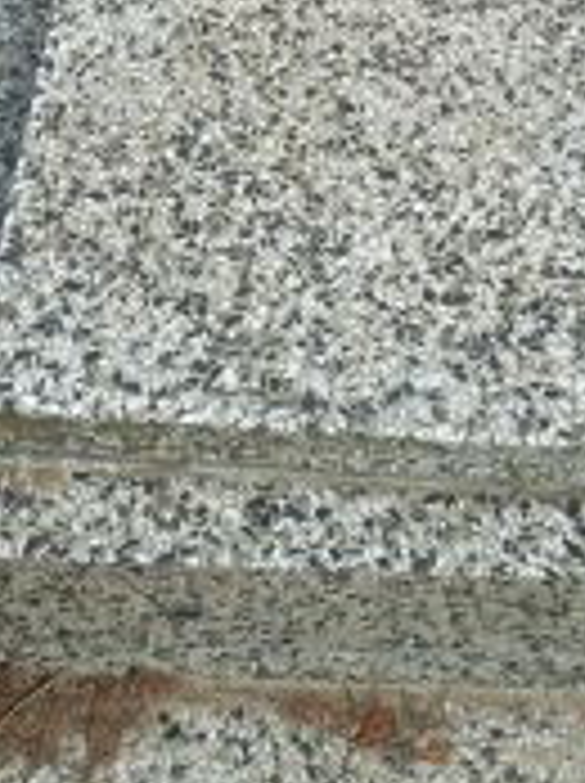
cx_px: 302
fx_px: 1559
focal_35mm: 69
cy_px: -243
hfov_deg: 21.3
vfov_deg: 24.5
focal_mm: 4.1
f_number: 4
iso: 80
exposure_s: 1/320
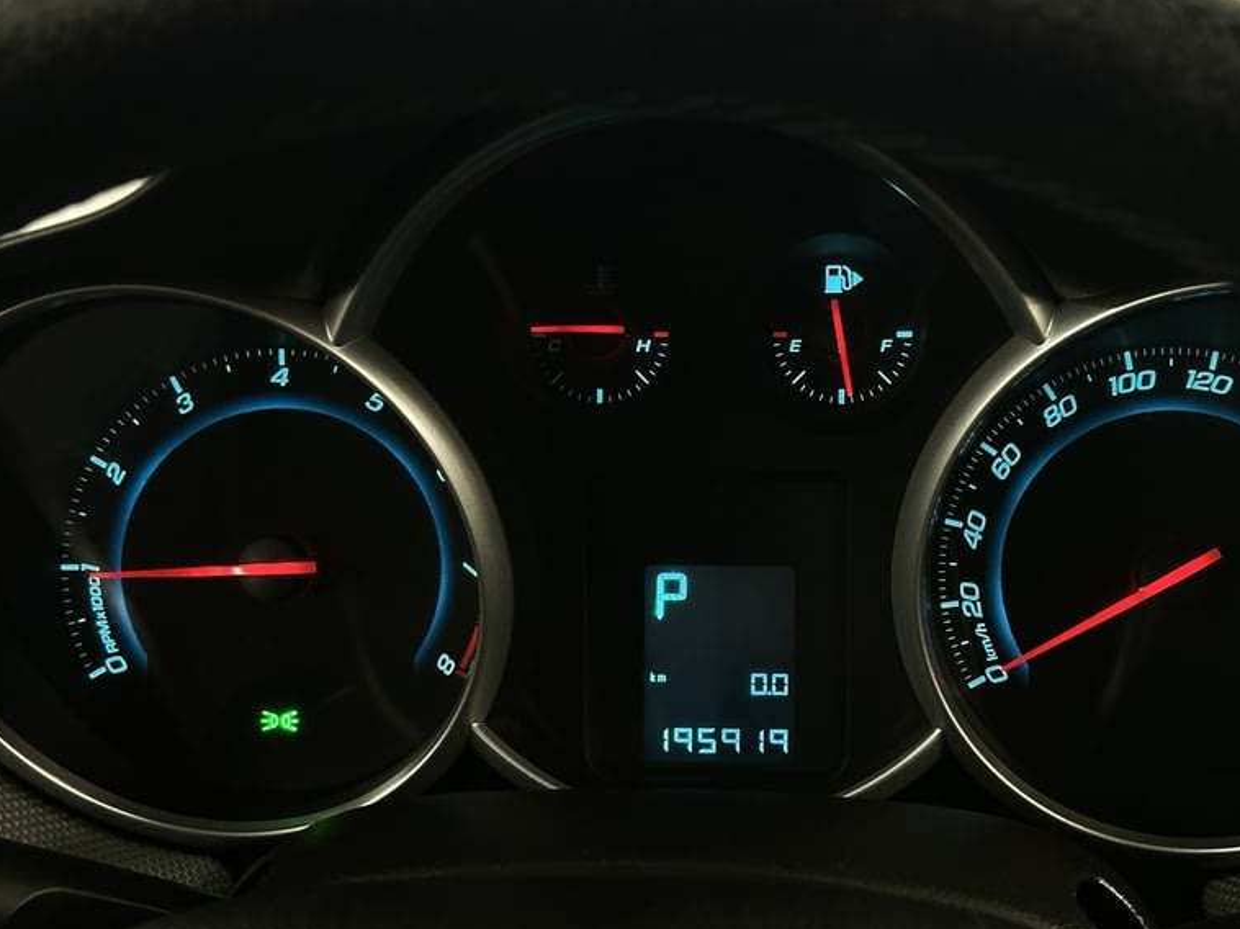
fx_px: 2041
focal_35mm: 57
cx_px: 726
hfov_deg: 33.7
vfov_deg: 25.6
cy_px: 521
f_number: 1.78
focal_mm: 6.86
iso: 250
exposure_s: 1/50
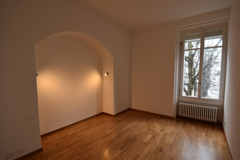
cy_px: 83
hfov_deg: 96.7
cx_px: 119
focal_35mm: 16
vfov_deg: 73.7
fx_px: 107
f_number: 4.5
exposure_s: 1/80
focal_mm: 10
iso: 400
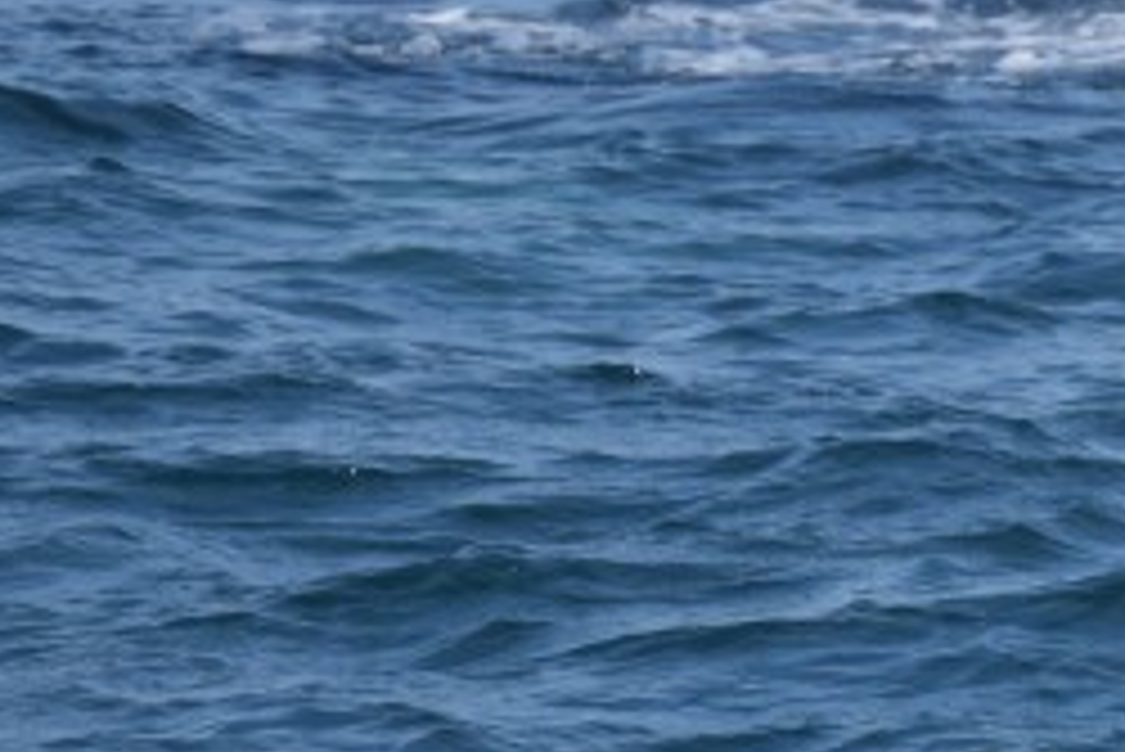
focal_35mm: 1005
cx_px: 1616
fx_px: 31428
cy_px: 135
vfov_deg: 1.4
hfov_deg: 2.0
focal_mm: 155
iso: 200
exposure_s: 1/1600
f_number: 5.6
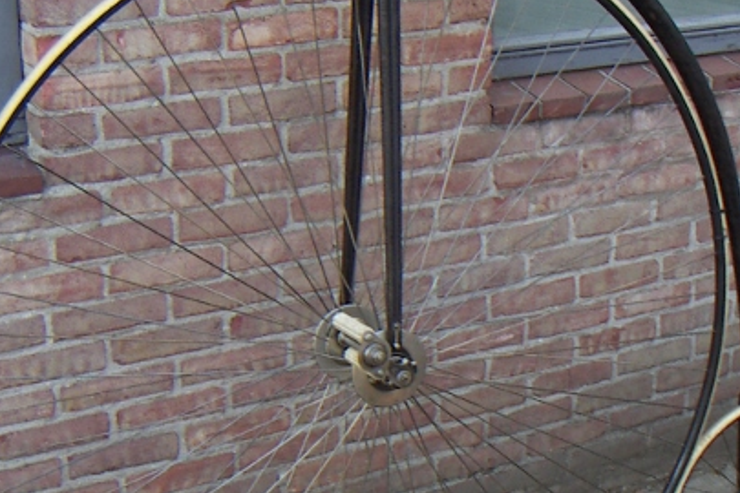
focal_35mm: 74
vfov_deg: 18.4
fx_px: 1521
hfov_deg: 27.3
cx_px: 360
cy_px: 237
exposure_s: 1/60
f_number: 2.8
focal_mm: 4.7
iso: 50
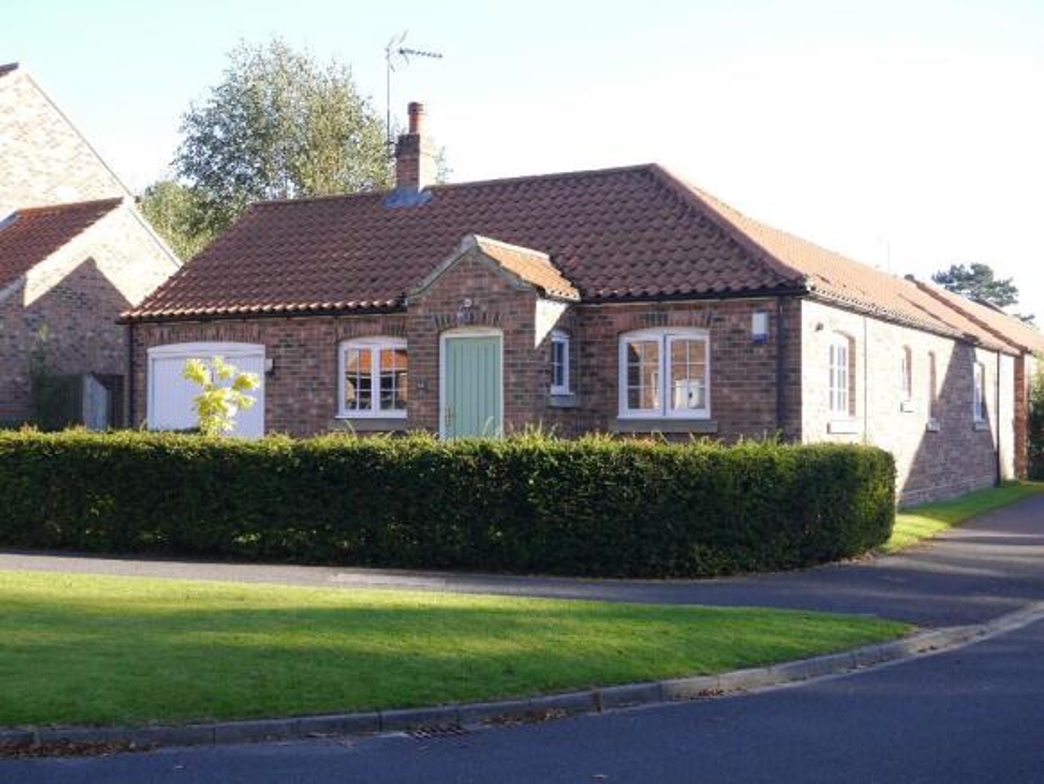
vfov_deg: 31.5
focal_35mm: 46
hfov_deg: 41.2
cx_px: 522
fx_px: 1388
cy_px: 392
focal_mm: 23
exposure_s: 1/160
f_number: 5.1
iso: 160
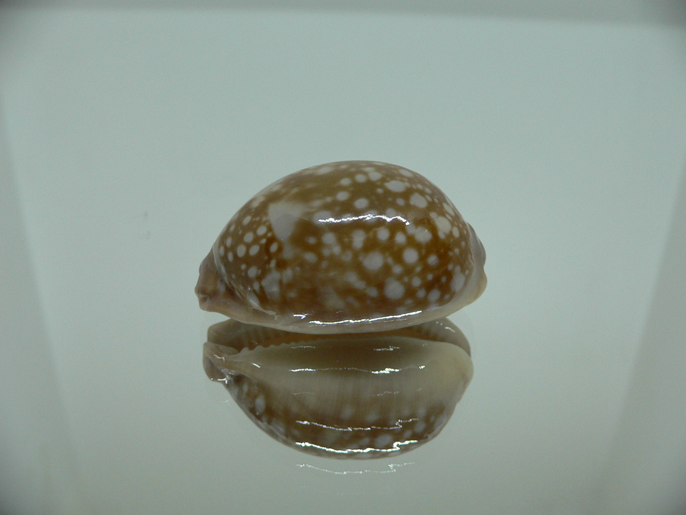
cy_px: 258
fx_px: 694
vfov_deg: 40.7
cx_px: 343
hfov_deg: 52.6
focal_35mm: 35
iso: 150
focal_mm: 4.6
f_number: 2.8
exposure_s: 1/60
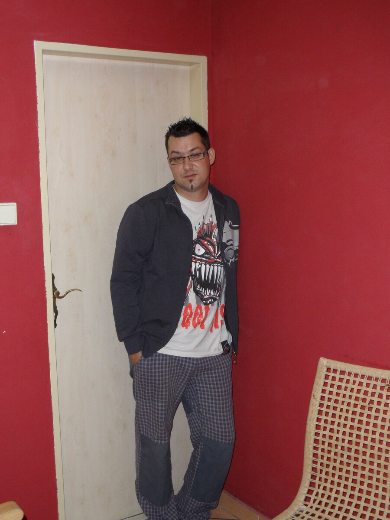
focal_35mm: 40
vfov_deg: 46.8
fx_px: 601
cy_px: 260
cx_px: 195
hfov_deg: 36.0
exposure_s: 1/45
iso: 200
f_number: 3.6
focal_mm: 6.5
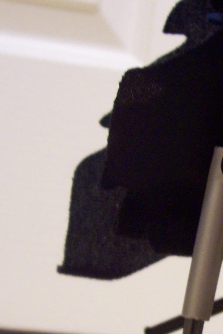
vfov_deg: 24.7
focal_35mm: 81
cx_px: 261
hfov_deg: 16.2
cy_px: 260
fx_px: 752
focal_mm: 5.6
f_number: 2.8
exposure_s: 1/10
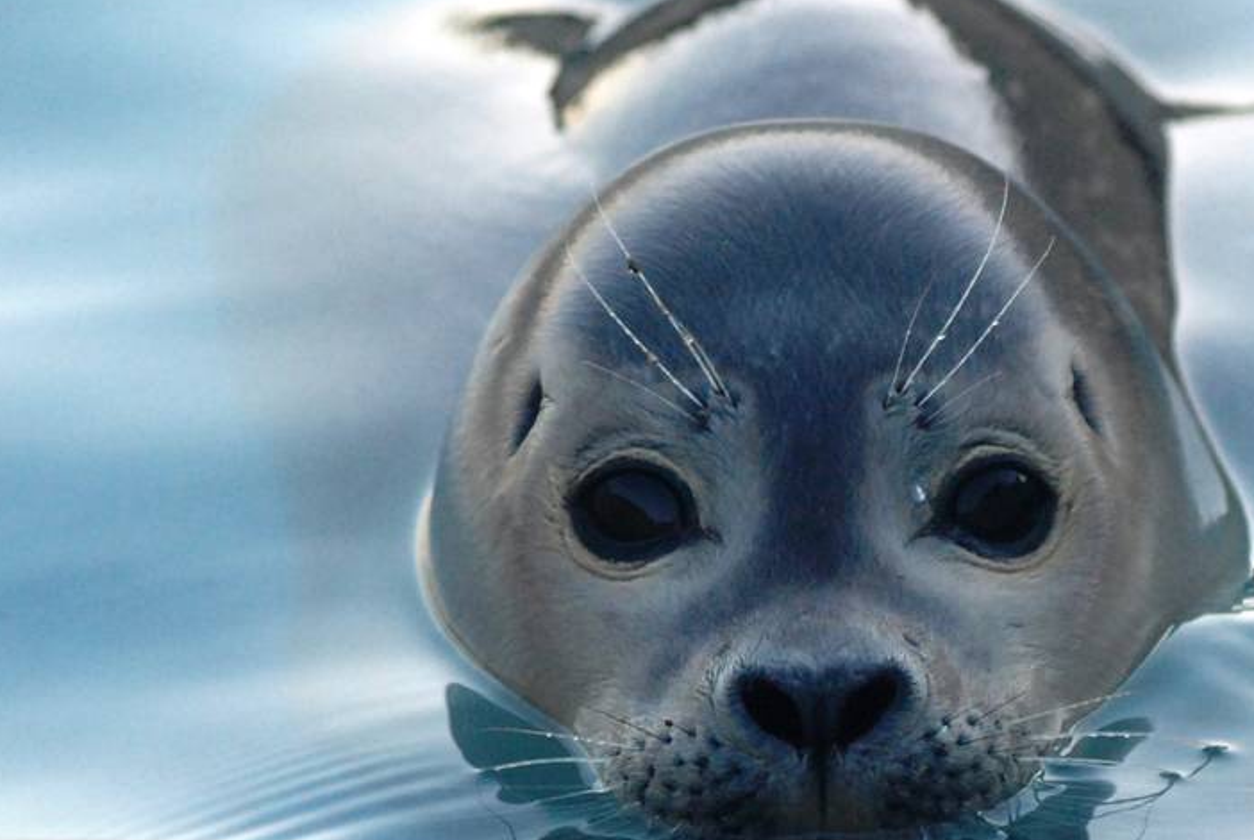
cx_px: 1102
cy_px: 653
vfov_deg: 2.7
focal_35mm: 513
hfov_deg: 4.0
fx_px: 17892
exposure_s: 1/500
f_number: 4.5
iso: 1000
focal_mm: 150
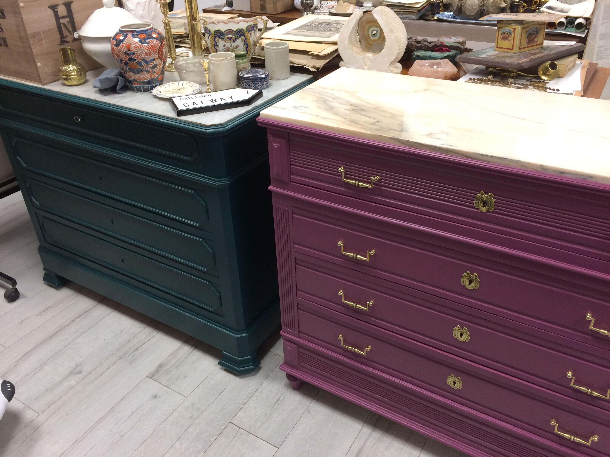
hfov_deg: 61.7
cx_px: 305
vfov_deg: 48.2
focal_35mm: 29
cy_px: 228
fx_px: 511
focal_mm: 4.15
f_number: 2.2
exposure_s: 1/33
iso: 100
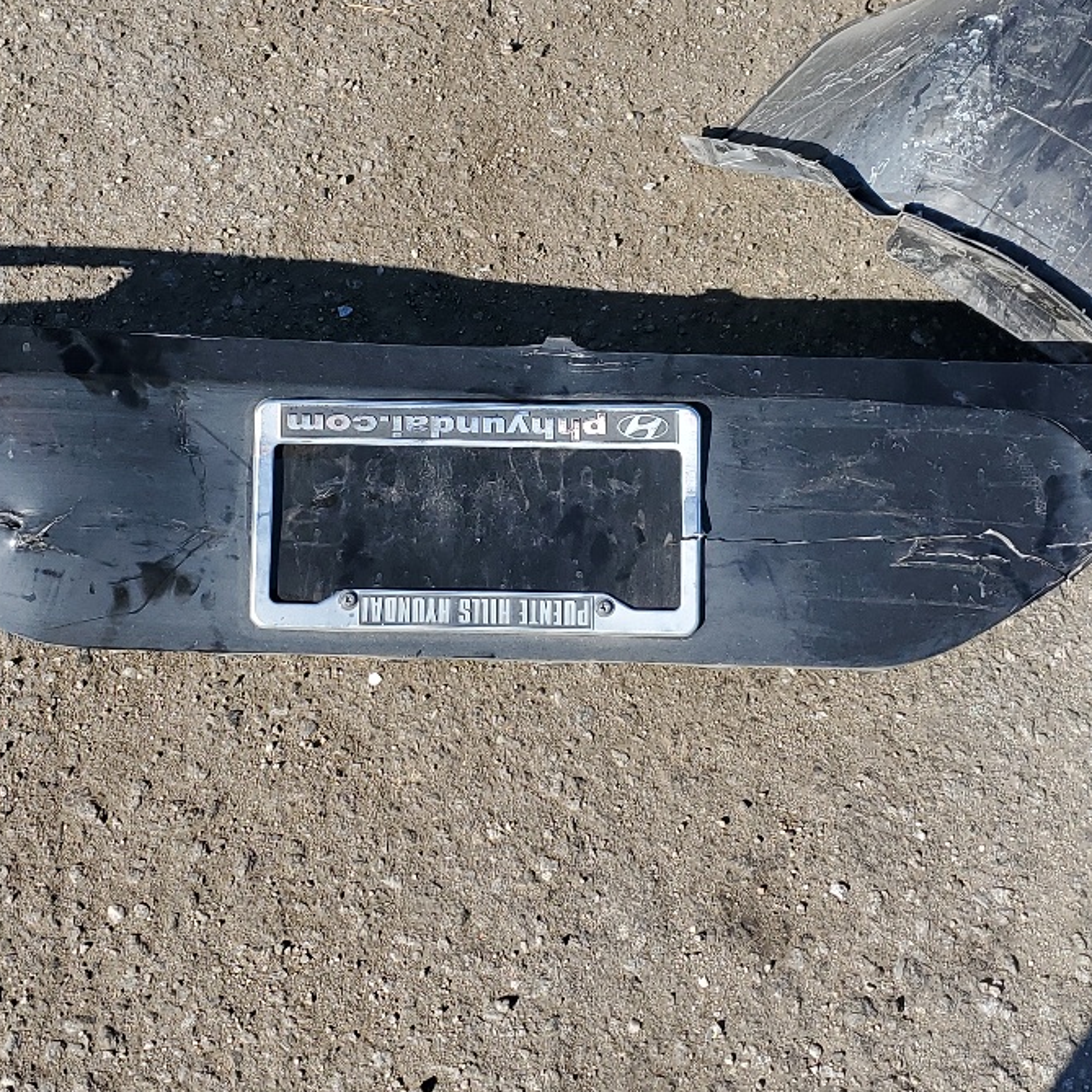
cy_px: 431
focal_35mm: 55
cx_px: 410
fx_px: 1963
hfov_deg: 31.0
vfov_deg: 31.0
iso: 50
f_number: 1.5
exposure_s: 1/1429
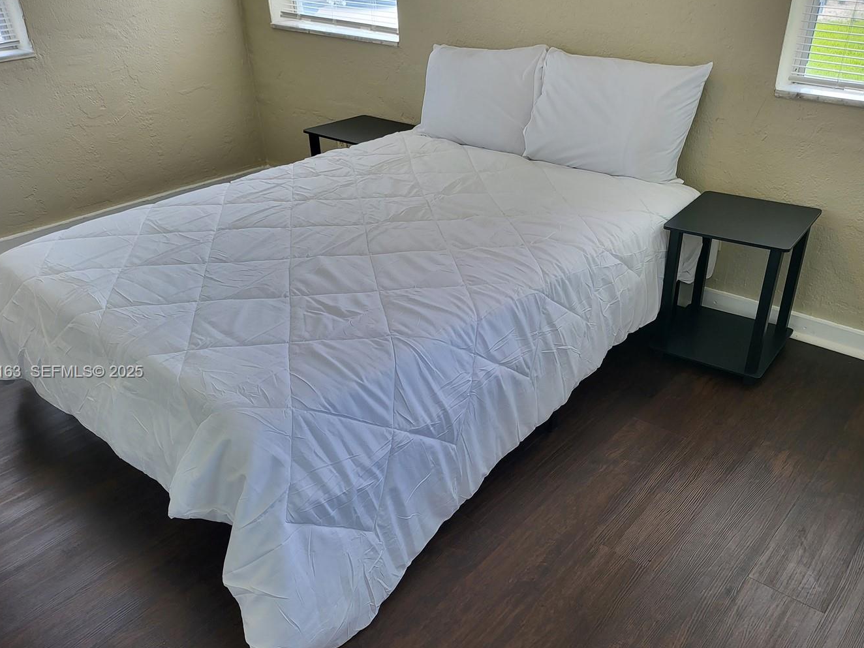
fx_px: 724
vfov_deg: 48.1
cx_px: 462
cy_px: 373
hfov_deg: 61.6
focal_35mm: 29
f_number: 1.8
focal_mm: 5
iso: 80
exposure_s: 1/120
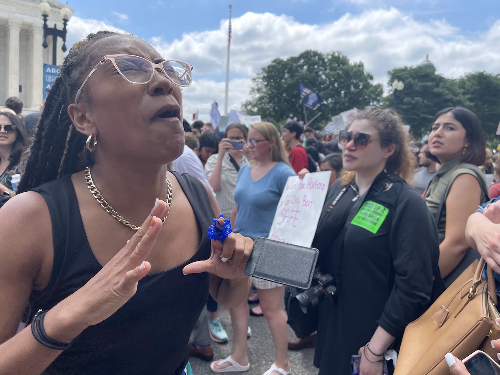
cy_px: 188
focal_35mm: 26
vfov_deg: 53.1
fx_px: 376
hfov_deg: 67.3
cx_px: 250
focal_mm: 5.1
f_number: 1.6
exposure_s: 1/1309
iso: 32
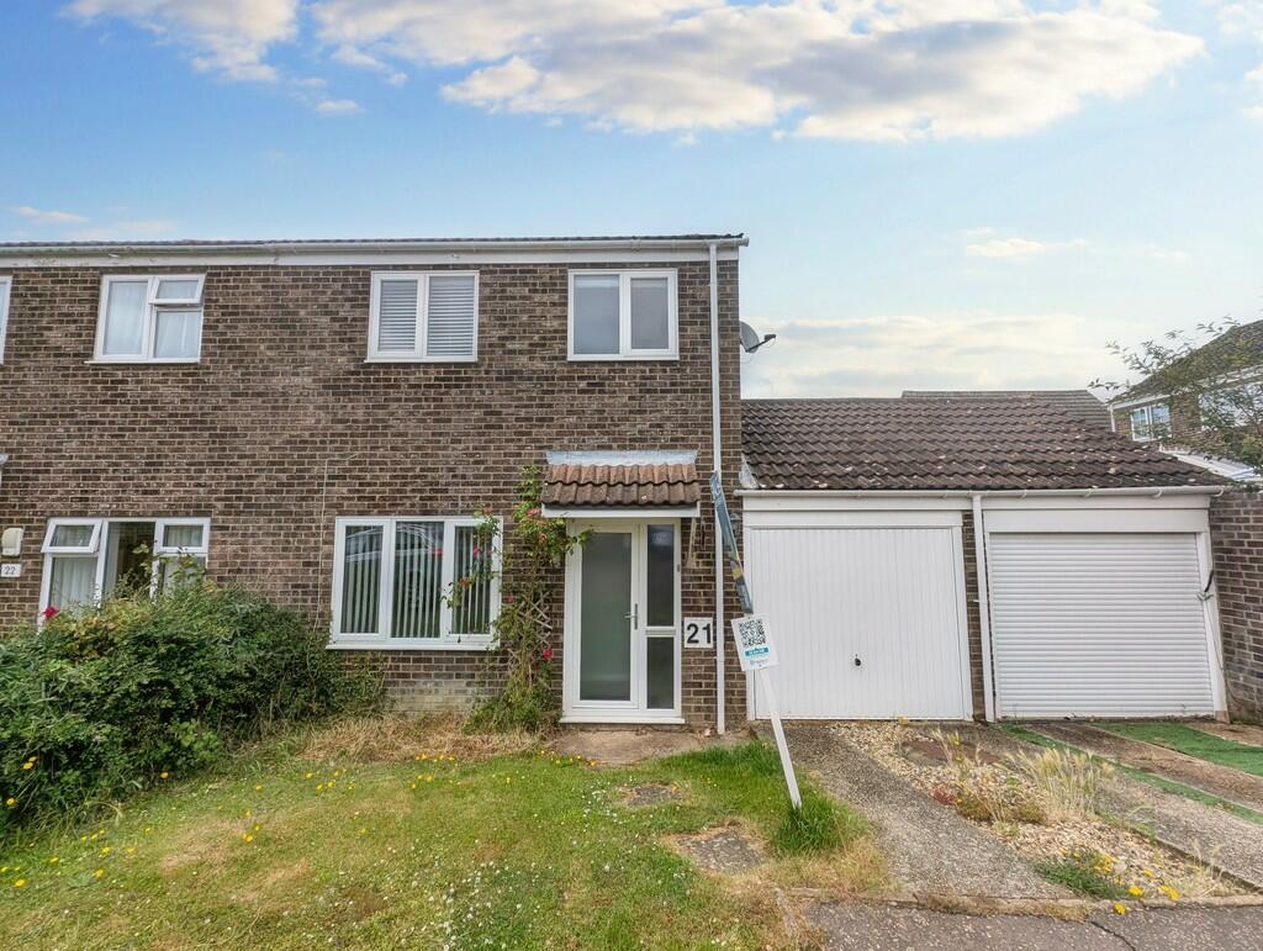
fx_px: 475
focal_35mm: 13
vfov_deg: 90.1
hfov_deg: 106.1
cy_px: 476
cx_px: 632
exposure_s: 1/418
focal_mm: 1.9
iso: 48
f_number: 2.2
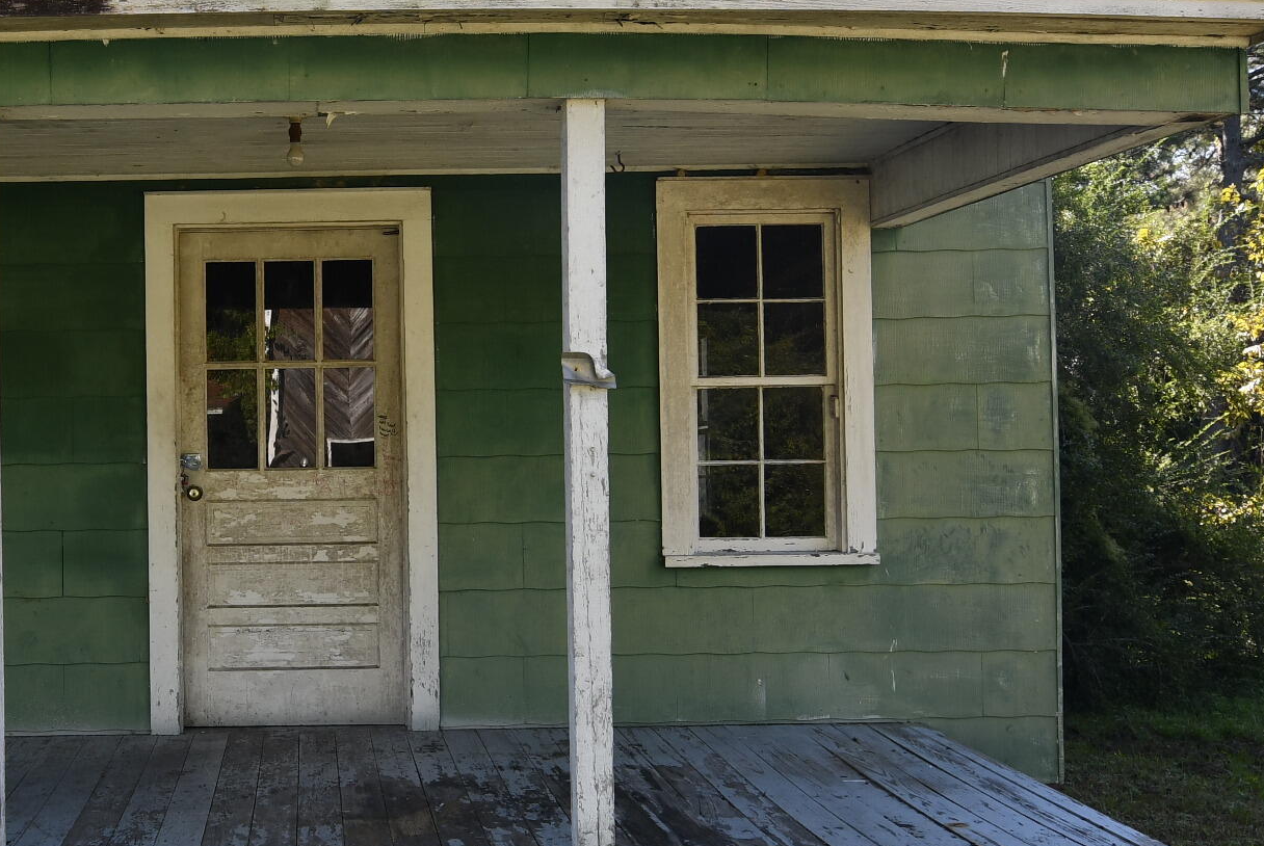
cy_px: 471
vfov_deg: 31.9
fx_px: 1476
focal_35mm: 42
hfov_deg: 44.8
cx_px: 315
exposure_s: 1/125
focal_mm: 12
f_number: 5.6
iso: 100
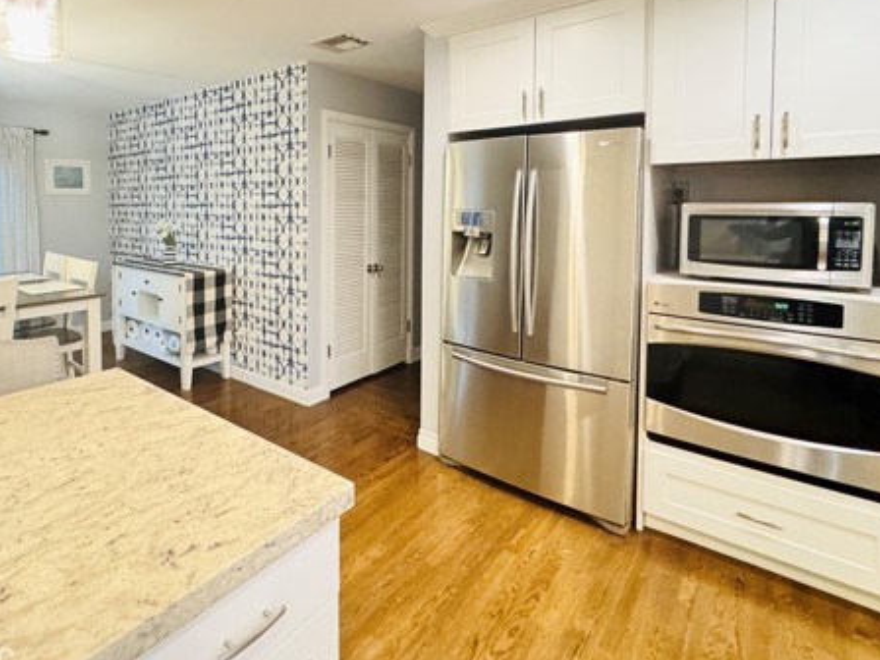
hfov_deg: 79.7
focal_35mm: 20
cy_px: 222
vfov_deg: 64.3
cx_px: 310
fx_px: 508
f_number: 2.2
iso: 1000
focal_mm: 2.22
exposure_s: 1/60
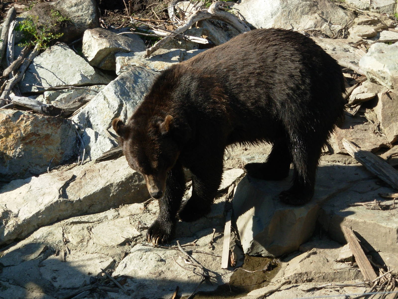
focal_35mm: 104
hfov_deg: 18.9
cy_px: 150
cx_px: 199
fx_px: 1196
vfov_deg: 14.2
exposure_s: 1/304
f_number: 4
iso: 50
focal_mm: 17.2
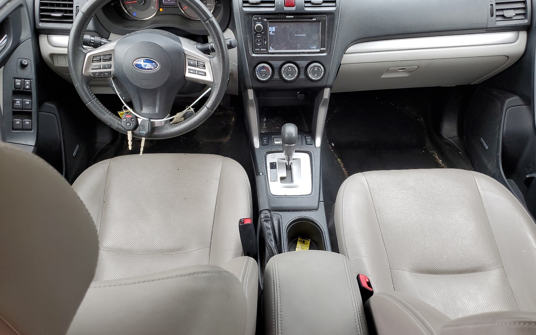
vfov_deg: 44.4
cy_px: 140
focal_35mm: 28
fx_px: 409
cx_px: 267
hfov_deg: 66.5
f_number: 1.5
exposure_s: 1/120
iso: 56
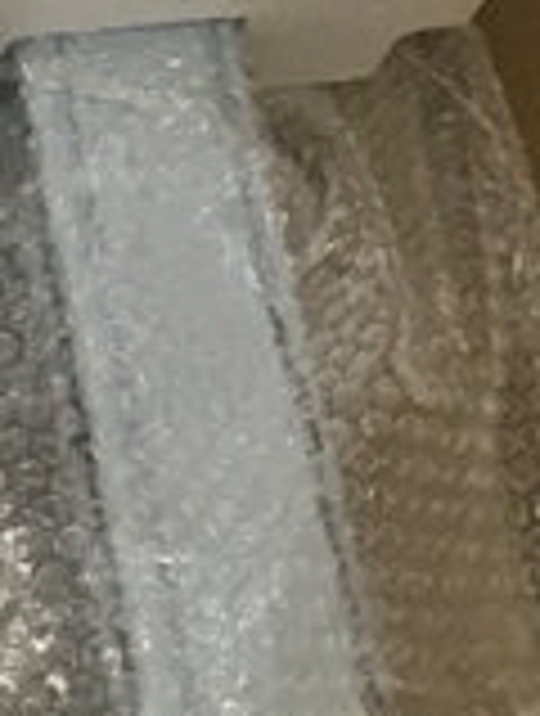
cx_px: -40
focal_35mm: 182
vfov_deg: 10.1
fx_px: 3770
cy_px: -639
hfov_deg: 8.1
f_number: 2.2
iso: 80
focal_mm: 4.15
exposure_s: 1/33
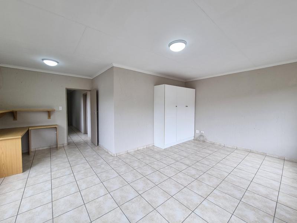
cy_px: 112
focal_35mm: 13
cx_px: 148
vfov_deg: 89.9
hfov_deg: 106.2
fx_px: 112
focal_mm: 2.2
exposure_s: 1/100
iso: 64
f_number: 2.2
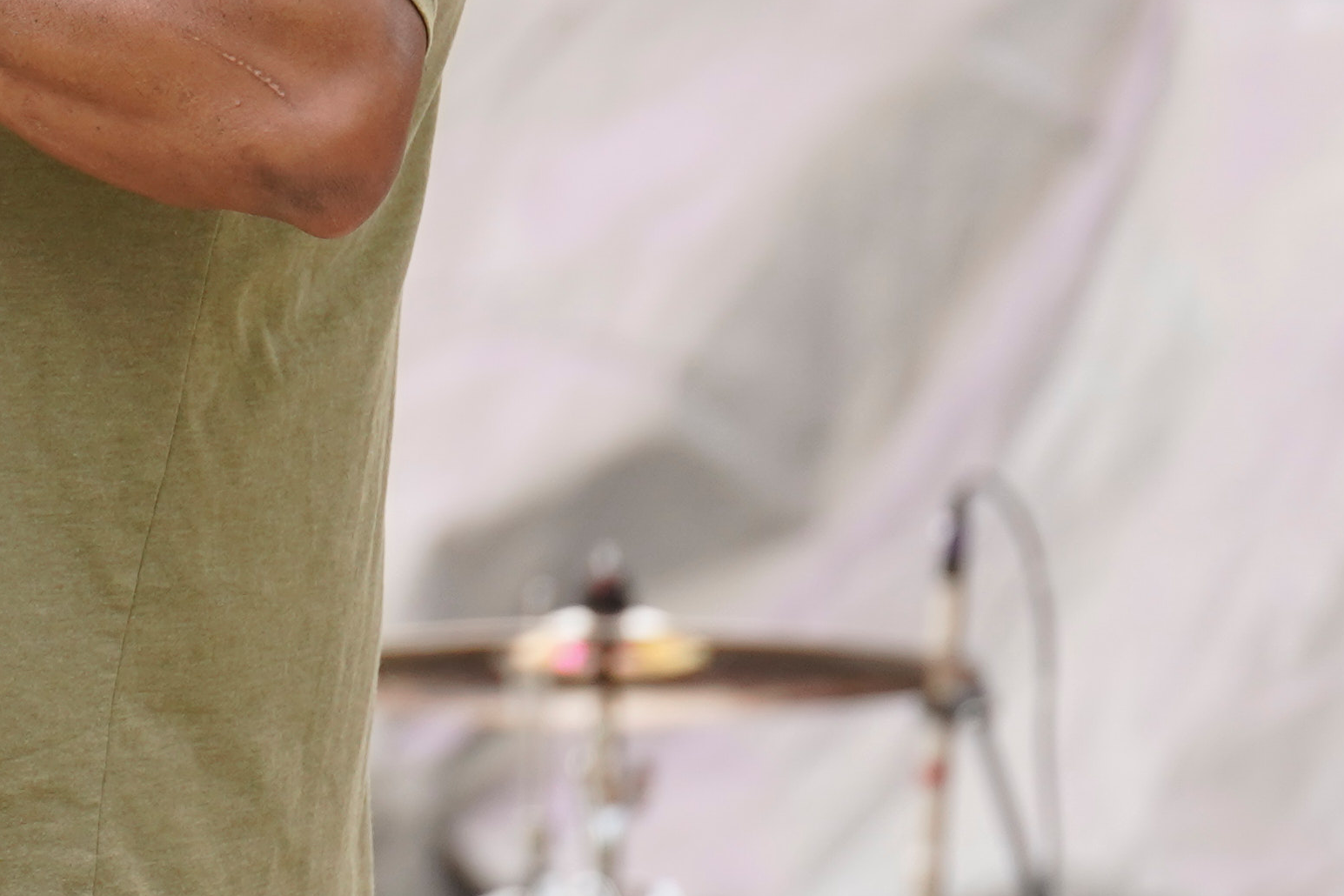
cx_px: -147
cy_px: 78
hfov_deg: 3.2
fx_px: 23779
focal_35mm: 637
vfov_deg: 2.2
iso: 500
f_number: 2.8
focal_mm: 164
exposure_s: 1/1600
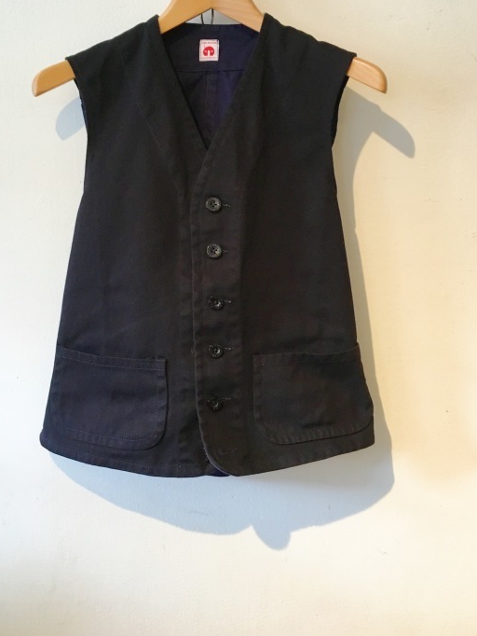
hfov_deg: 41.8
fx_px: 624
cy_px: 276
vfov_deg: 53.8
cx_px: 215
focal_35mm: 34
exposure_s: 1/30
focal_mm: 4.15
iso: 160
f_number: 2.2
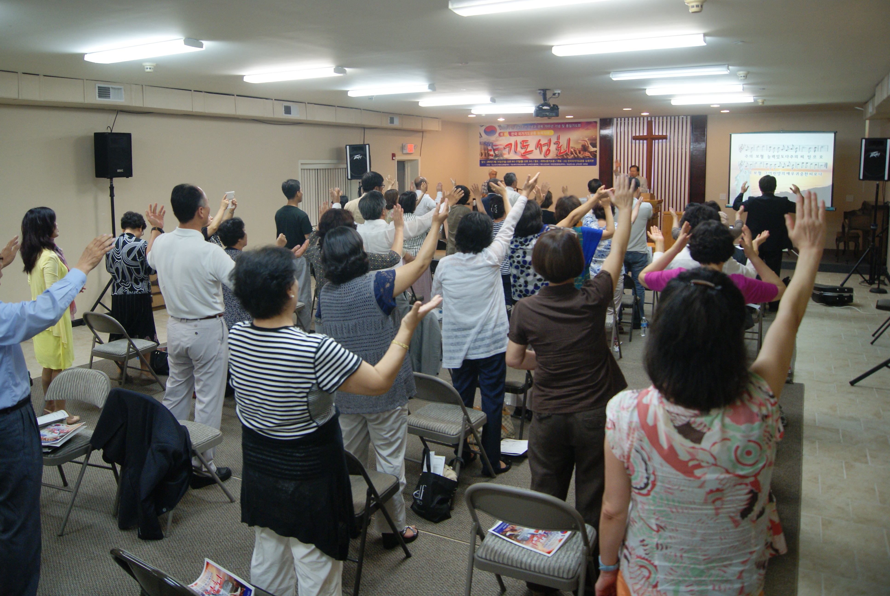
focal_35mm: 39
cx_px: 445
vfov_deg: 34.3
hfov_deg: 49.5
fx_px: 965
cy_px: 298
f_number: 4.5
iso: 400
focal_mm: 26
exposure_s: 1/40
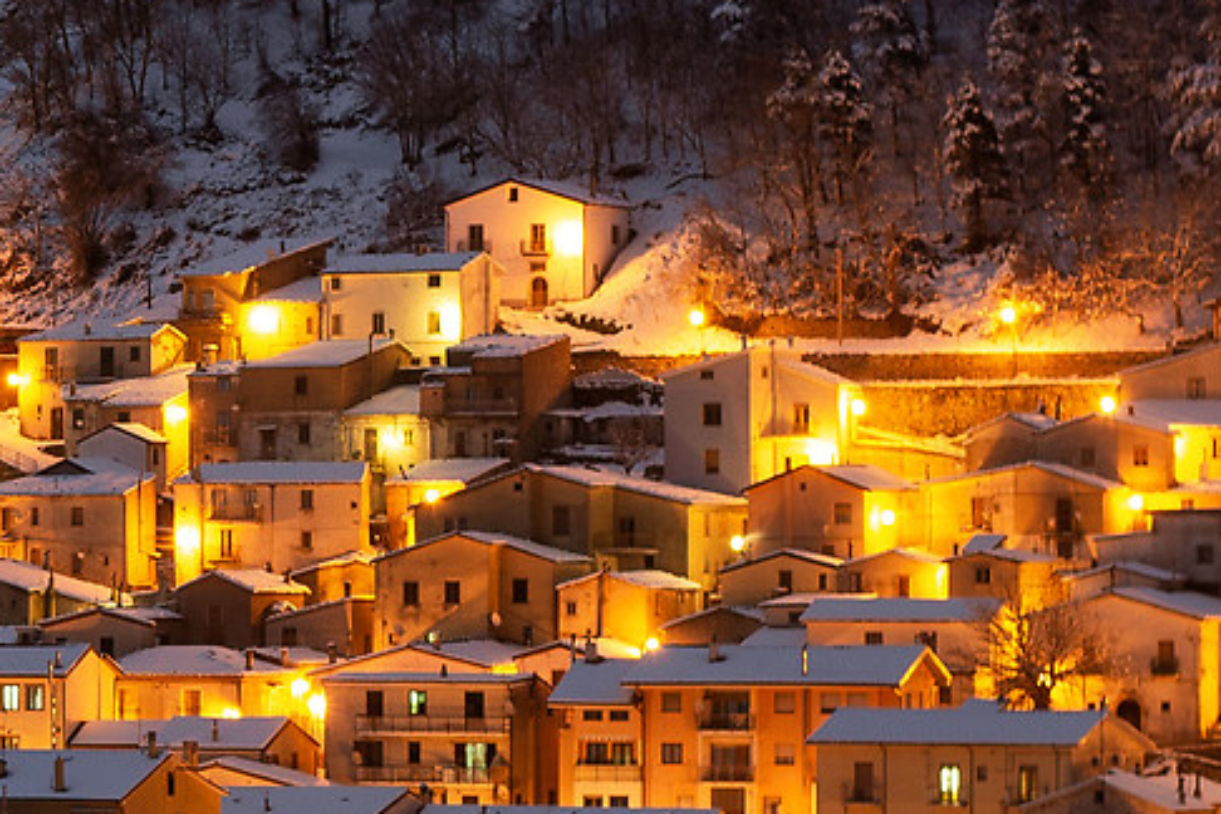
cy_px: 628
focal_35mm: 247
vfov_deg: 5.6
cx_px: -492
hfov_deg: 8.2
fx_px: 8377
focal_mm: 50
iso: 100
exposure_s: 5
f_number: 5.6
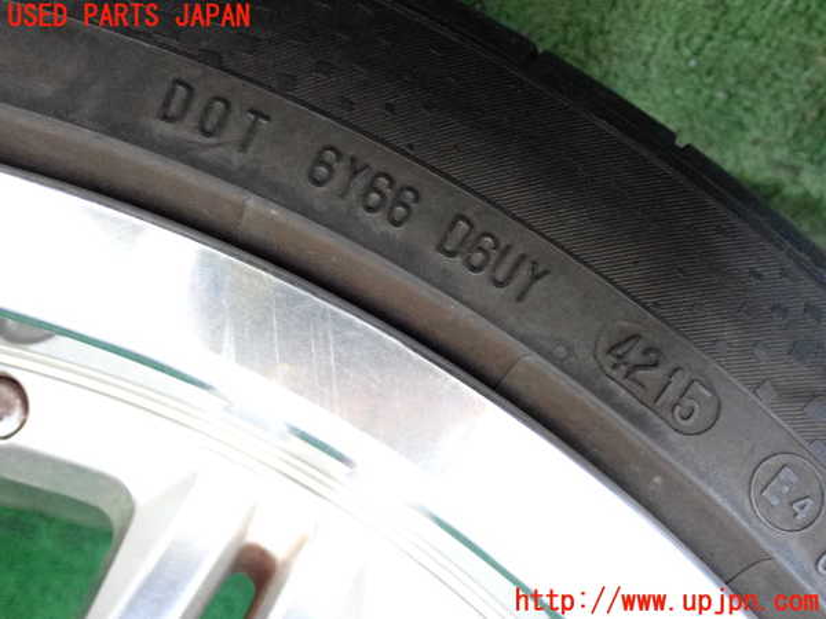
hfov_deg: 42.9
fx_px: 1050
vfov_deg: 32.9
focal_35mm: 44
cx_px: 413
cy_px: 310
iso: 2500
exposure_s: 1/125
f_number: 2.9
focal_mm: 7.84
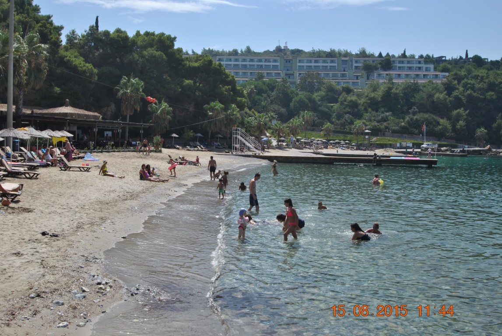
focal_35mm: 36
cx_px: 251
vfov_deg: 37.0
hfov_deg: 53.1
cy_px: 168
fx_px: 503
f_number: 9
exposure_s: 1/320
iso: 100
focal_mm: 24
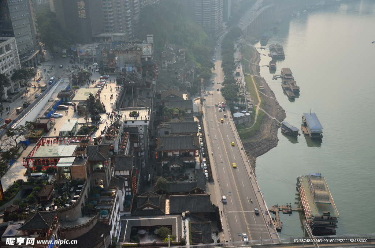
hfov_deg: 49.6
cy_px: 124
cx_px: 188
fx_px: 405
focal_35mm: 39
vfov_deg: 34.1
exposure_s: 1/500
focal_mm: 26
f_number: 4
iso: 100
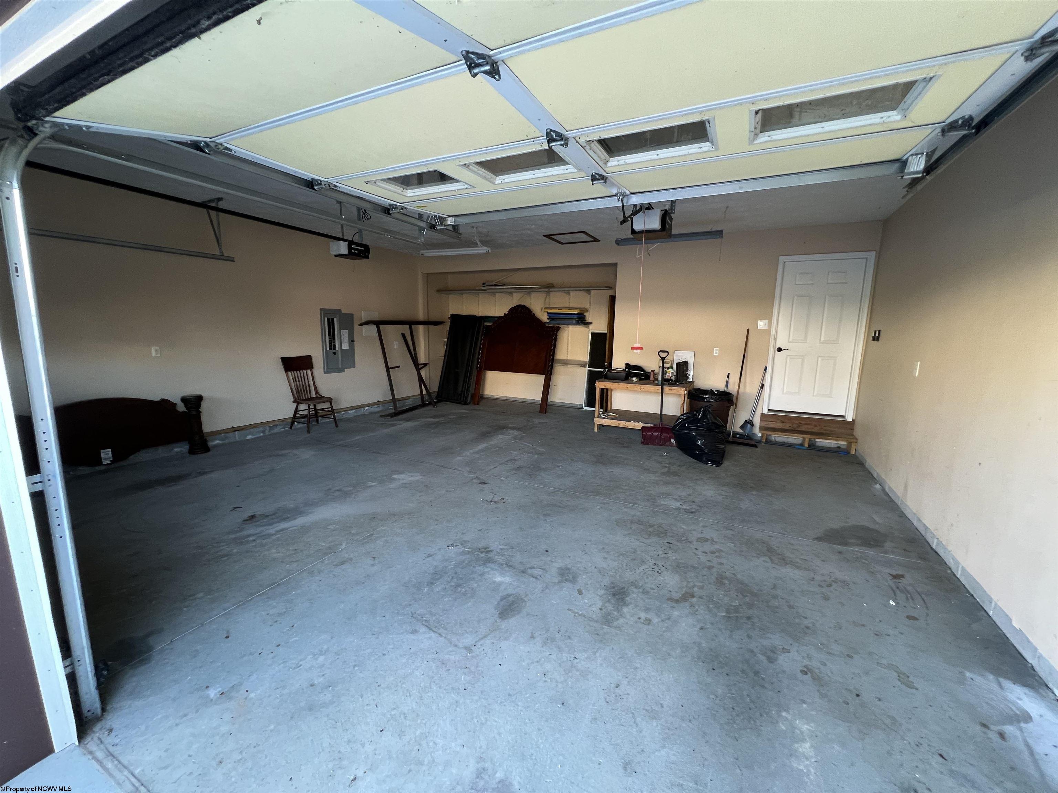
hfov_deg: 106.2
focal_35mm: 13
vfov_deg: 89.9
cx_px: 529
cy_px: 396
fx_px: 397
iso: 200
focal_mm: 1.57
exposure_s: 1/60
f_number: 1.8
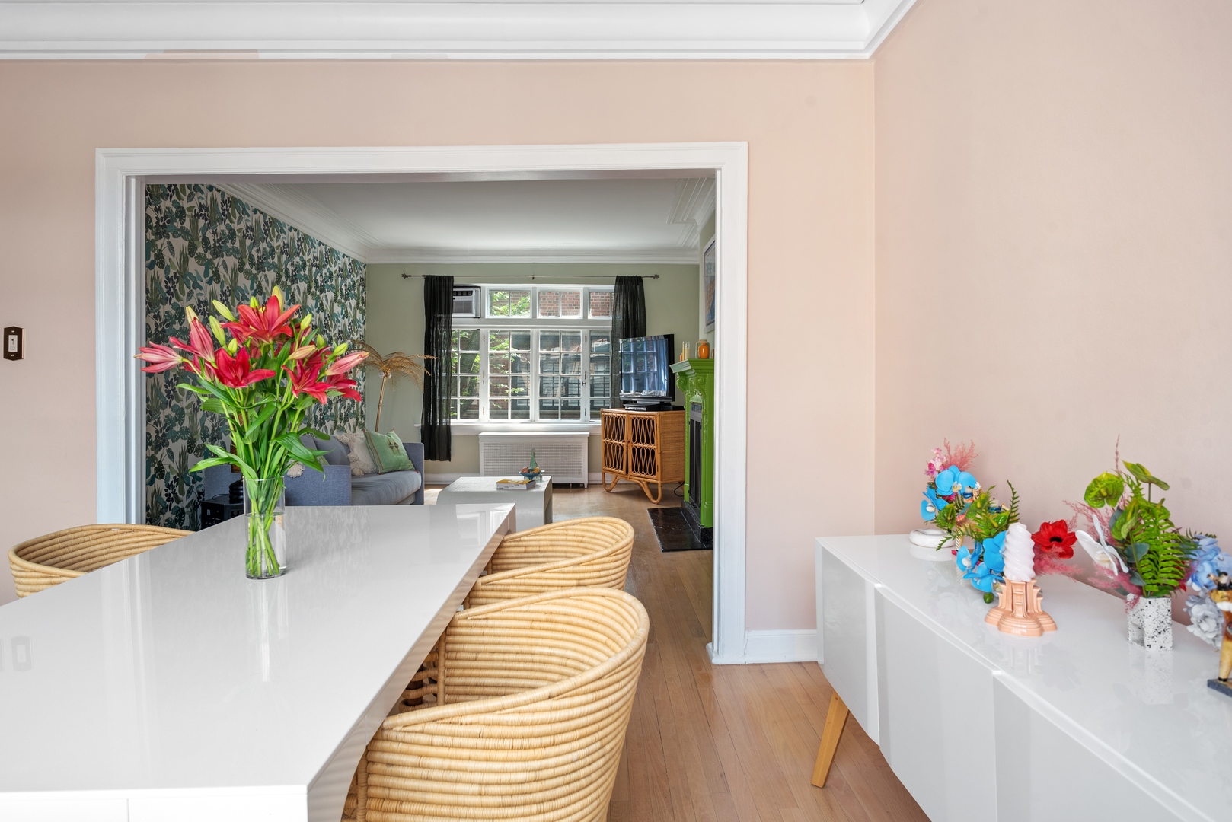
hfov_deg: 84.0
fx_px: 685
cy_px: 411
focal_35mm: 20
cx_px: 616
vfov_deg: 62.0
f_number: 8
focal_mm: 20
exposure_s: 1/4
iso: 500
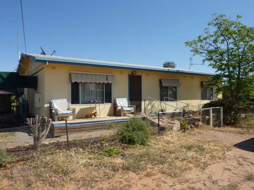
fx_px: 183
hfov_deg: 69.4
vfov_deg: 54.9
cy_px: 95
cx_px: 127
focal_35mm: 25
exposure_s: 1/500
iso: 100
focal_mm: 4.1
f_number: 5.6
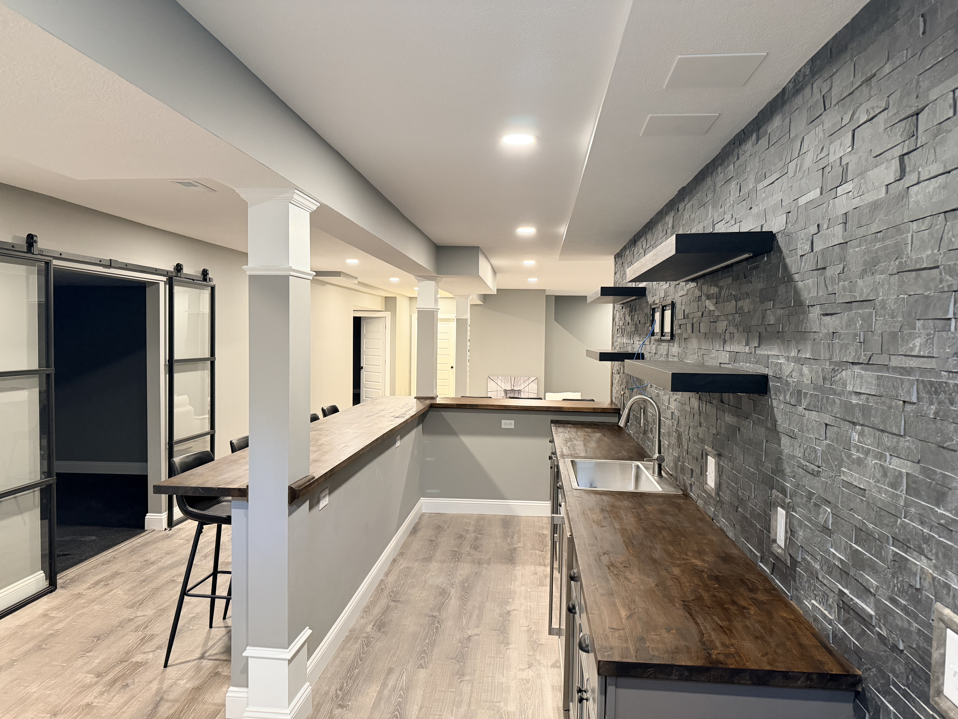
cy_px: 360
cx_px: 479
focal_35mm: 24
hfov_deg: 71.6
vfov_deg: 56.8
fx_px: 664
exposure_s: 1/60
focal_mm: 6.76
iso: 400
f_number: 1.78
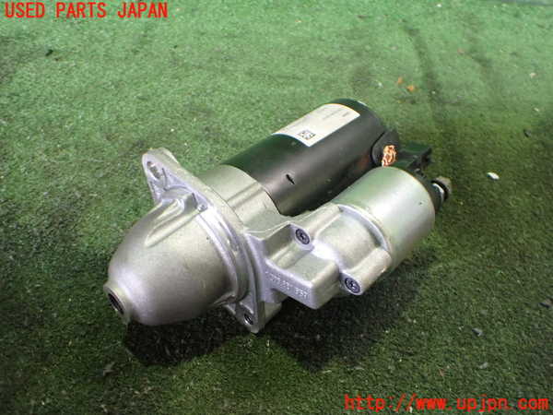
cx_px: 276
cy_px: 208
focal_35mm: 30
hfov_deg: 60.0
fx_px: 479
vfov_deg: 46.8
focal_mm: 5.4
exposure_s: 1/50
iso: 800
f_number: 2.3
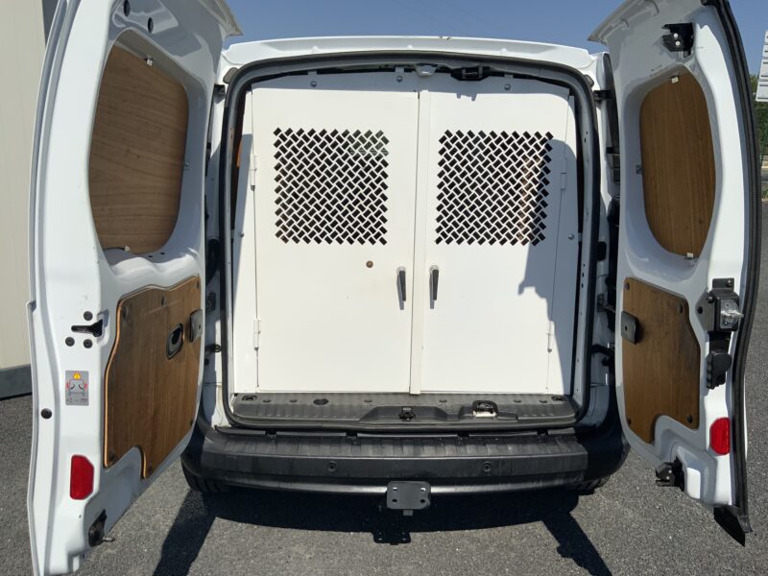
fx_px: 643
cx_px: 384
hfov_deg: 61.7
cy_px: 288
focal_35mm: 29
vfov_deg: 48.2
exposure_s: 1/5814
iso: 20
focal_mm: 3
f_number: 1.8
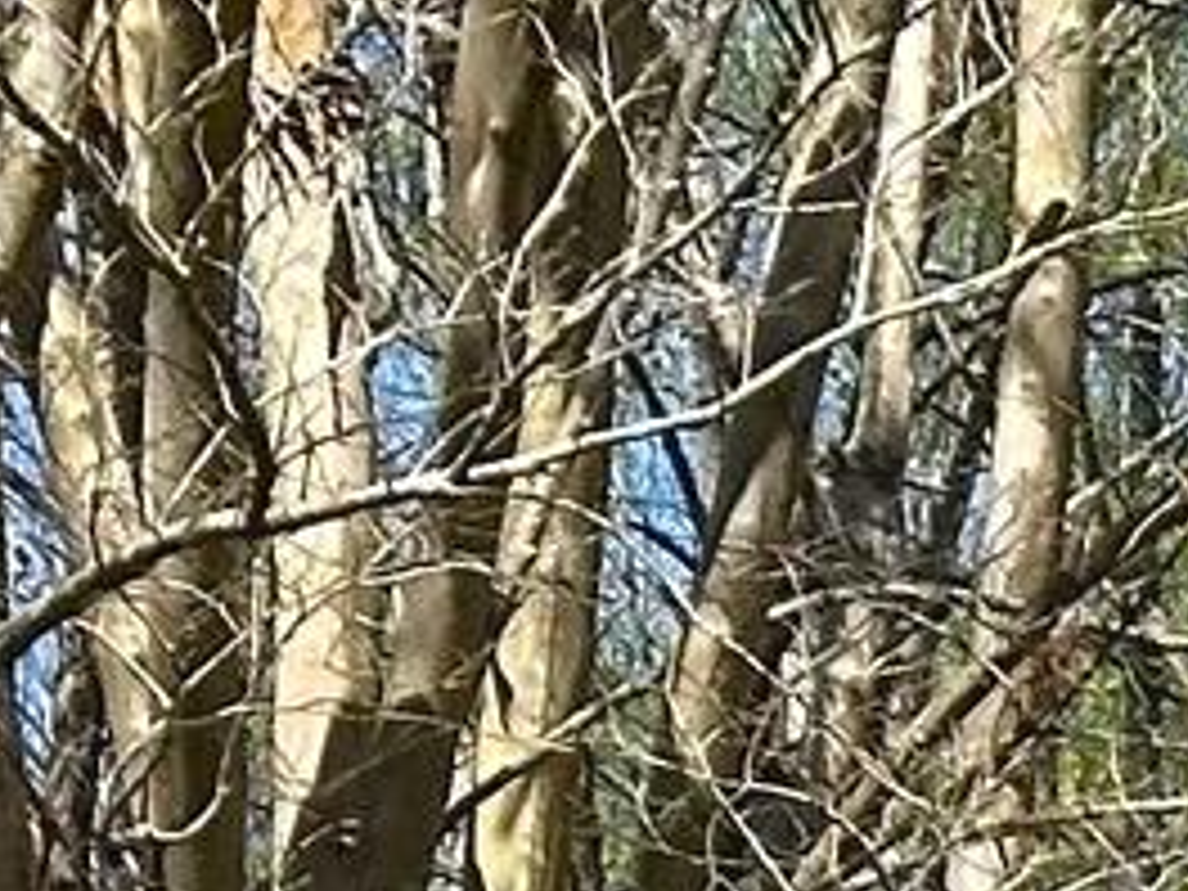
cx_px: 3483
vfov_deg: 3.8
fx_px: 12801
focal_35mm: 373
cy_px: 3204
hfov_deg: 5.1
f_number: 1.78
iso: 64
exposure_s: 1/5000
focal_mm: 6.86
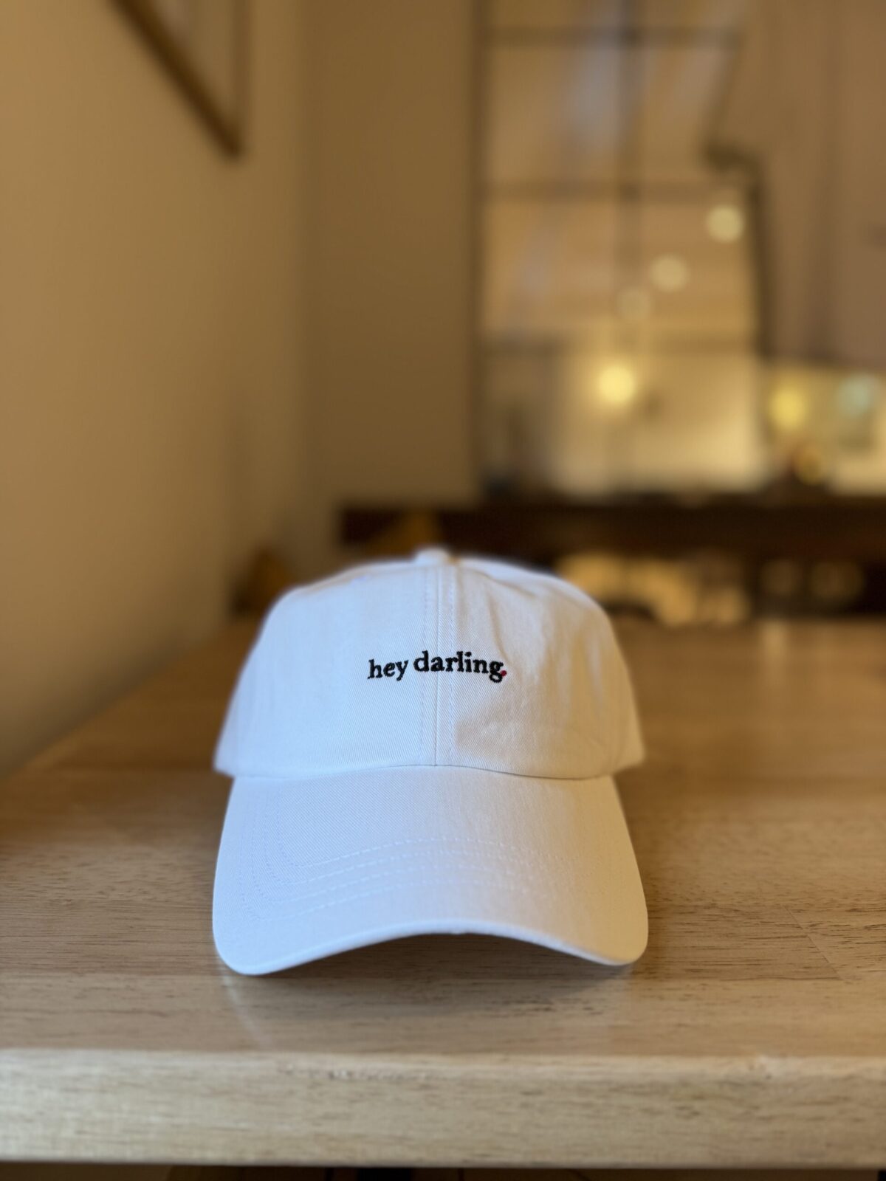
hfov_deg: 56.8
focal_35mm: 24
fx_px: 819
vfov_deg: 71.6
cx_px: 443
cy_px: 590
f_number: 1.78
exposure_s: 1/50
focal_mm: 6.76
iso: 125
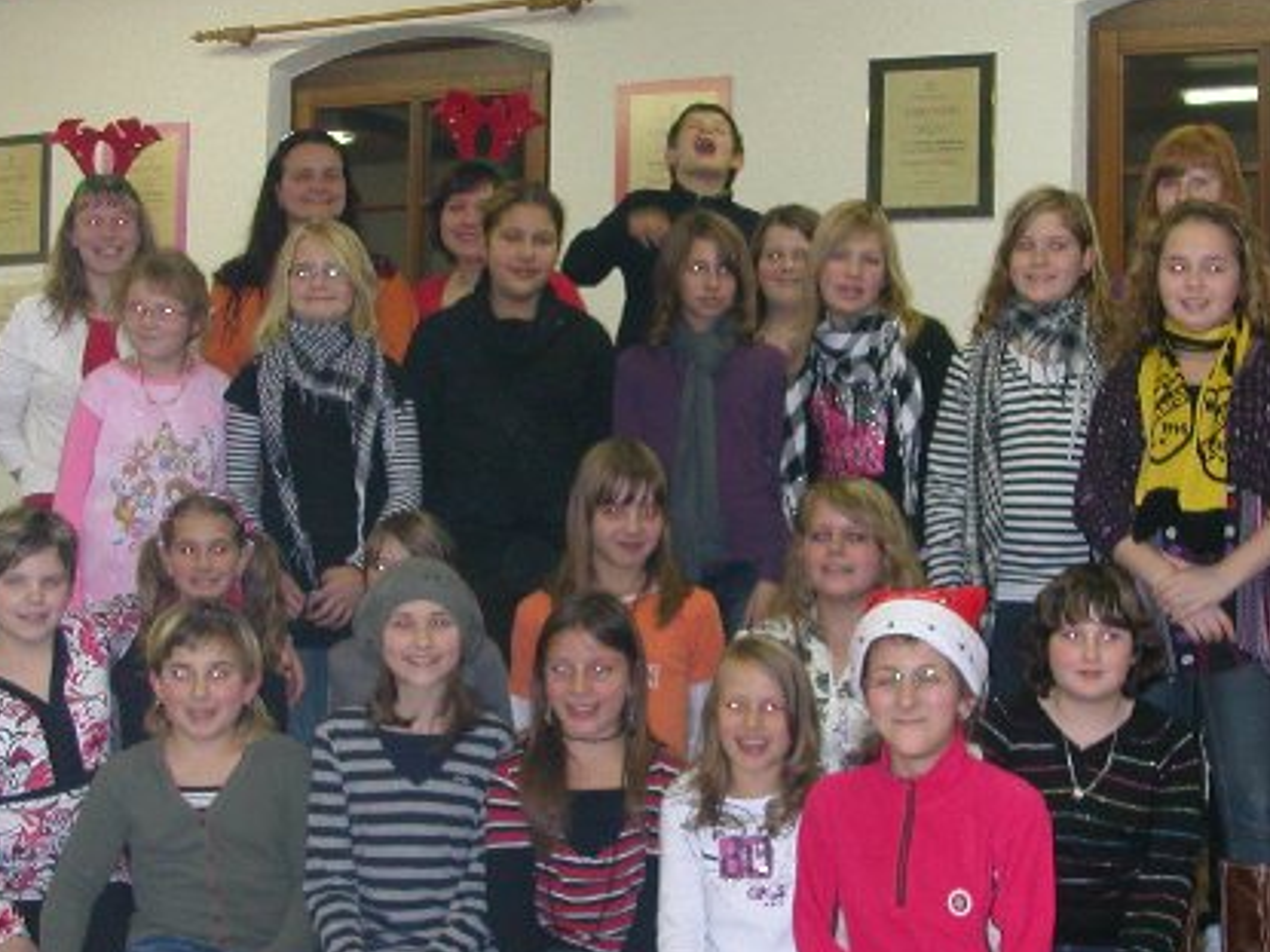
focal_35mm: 49
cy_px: 539
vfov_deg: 29.6
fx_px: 1797
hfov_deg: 38.9
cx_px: 704
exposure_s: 1/59.9
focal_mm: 5.6
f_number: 2.7
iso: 200
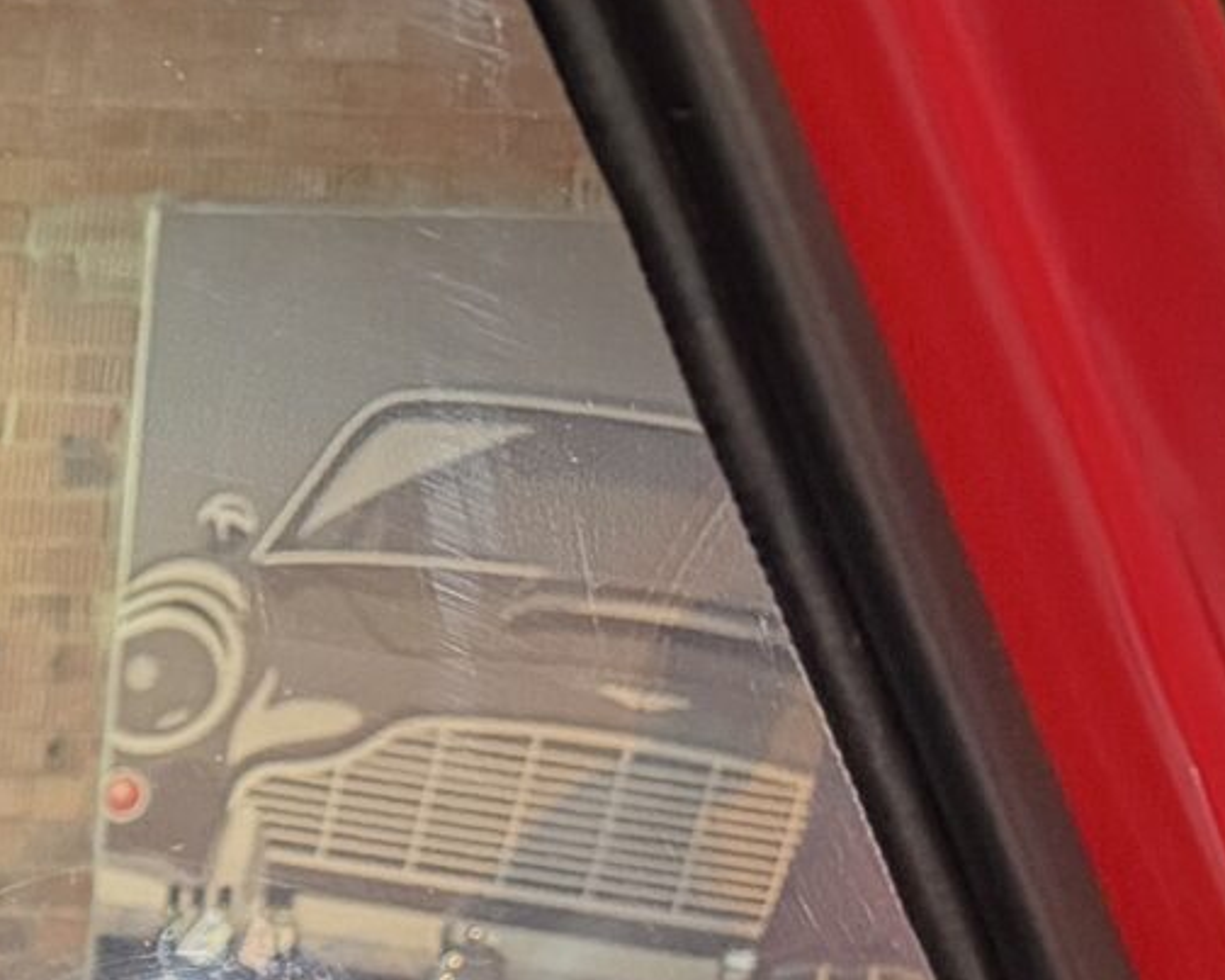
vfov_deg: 11.8
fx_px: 4314
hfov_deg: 13.0
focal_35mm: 119
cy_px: 1838
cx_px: -1543
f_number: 1.78
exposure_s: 1/33
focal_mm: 6.76
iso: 800
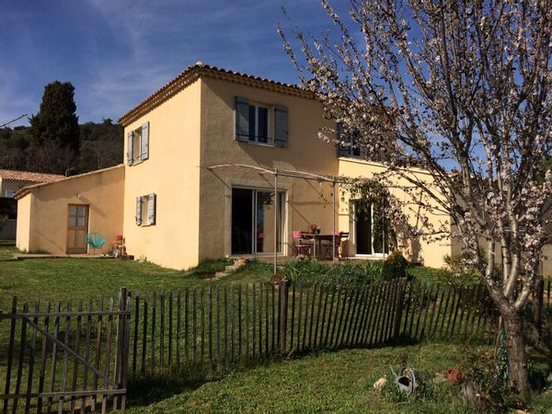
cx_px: 276
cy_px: 207
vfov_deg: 48.2
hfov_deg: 61.7
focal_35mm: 29
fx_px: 462
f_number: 2.2
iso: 32
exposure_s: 1/3731
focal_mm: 4.15
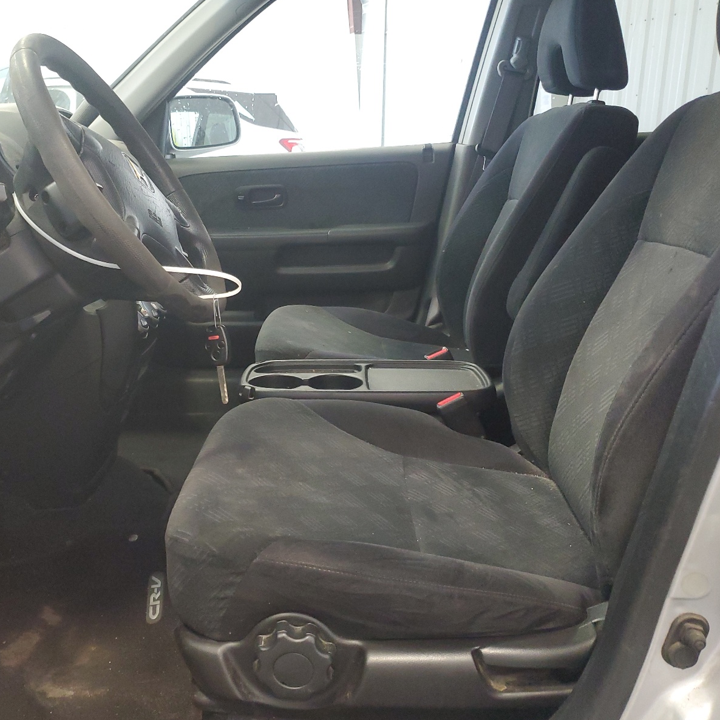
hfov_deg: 52.3
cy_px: 360
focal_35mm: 31
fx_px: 729
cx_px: 296
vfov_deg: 52.5
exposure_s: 1/60.2
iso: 284
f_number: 1.5
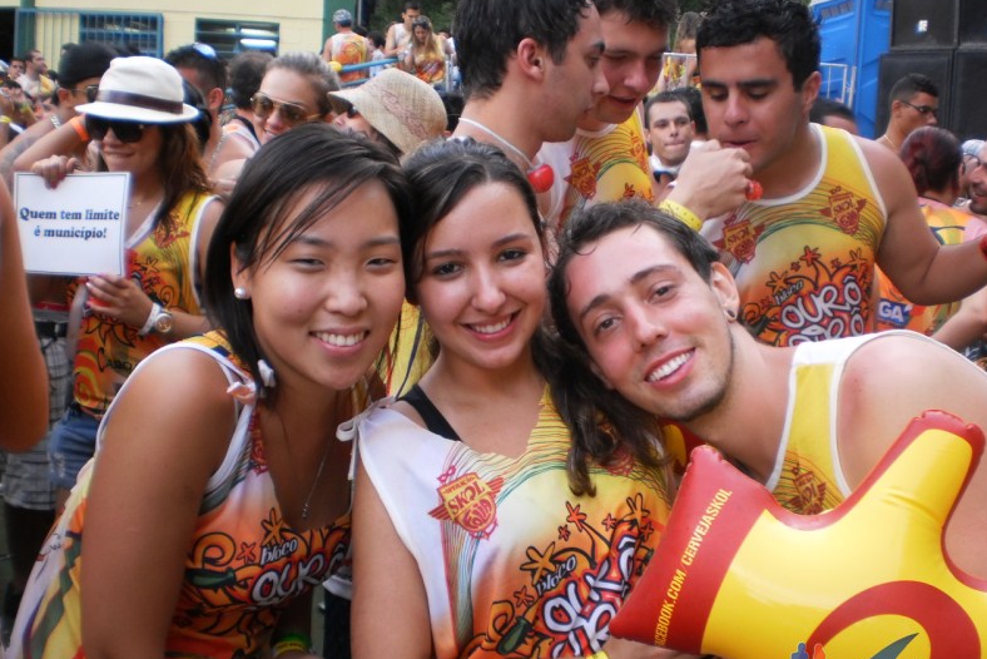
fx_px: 1042
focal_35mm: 38
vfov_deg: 35.1
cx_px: 492
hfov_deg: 50.7
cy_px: 360
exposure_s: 1/80
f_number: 3.1
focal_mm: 6.3
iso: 100
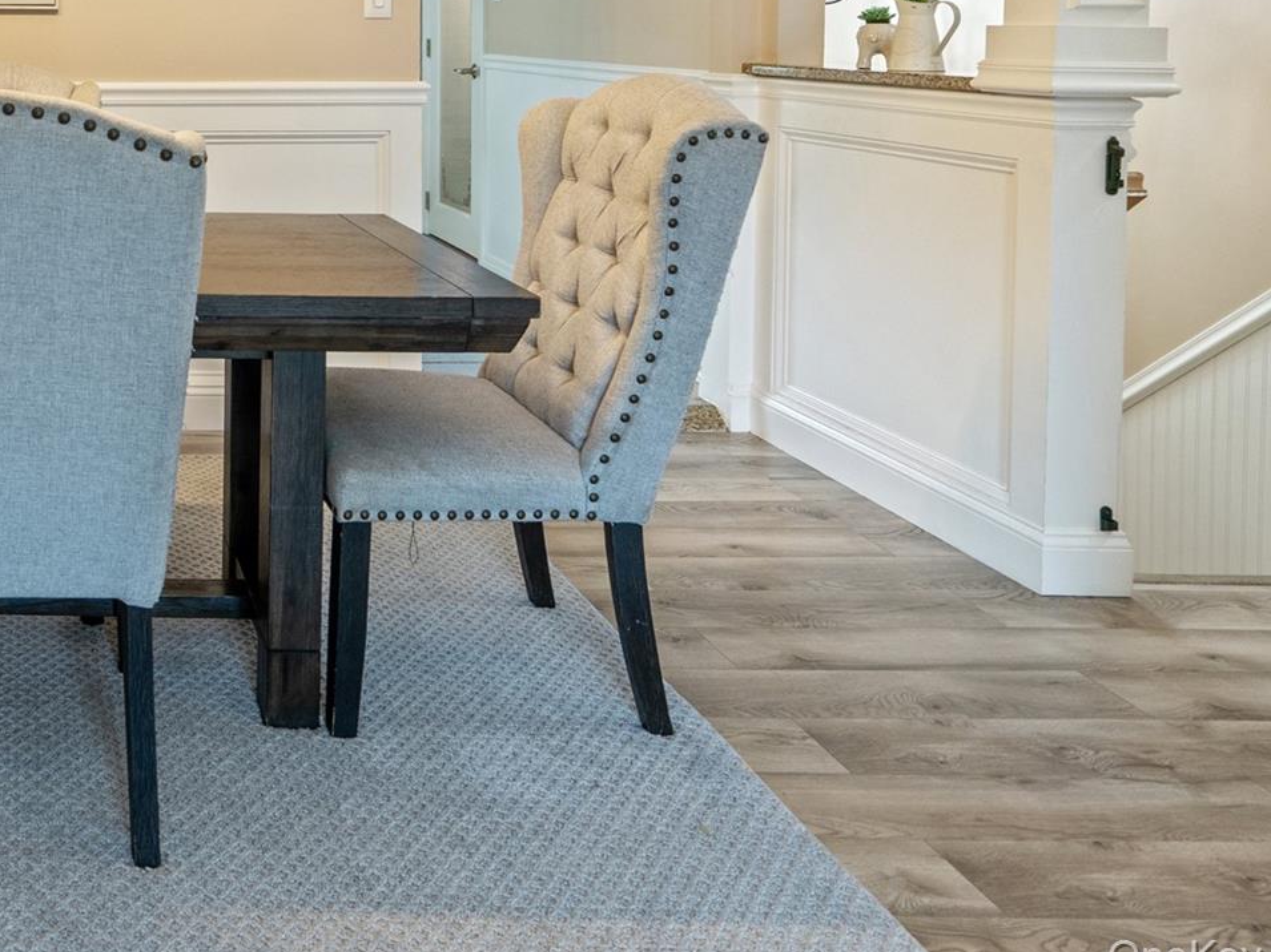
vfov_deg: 39.6
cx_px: 16
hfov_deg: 46.8
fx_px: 1212
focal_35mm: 33
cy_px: 80
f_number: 5.6
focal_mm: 16
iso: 800
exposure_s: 1/10
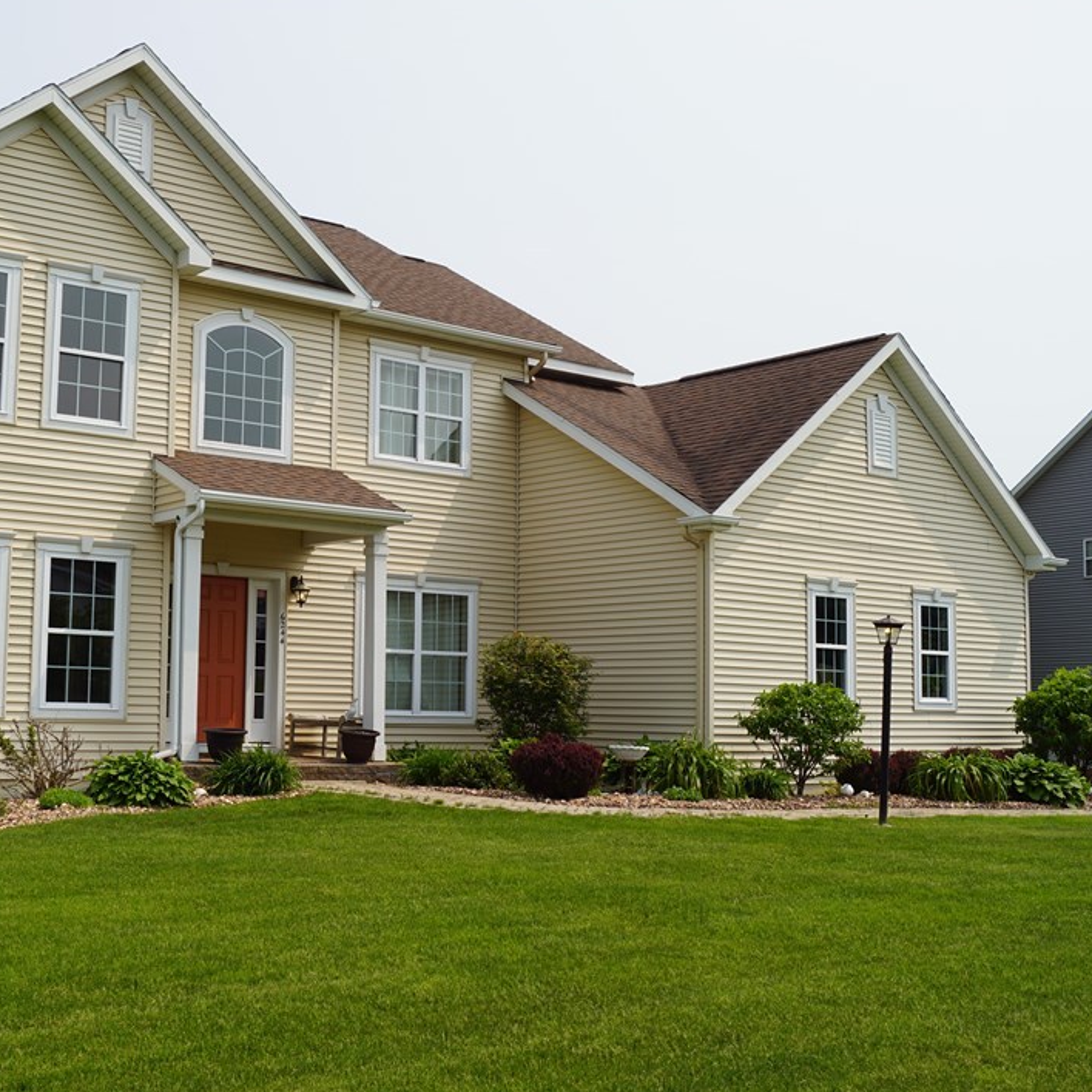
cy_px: 543
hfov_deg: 38.7
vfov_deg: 39.2
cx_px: 364
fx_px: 1535
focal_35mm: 43
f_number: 10
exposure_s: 1/160
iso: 100
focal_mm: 22
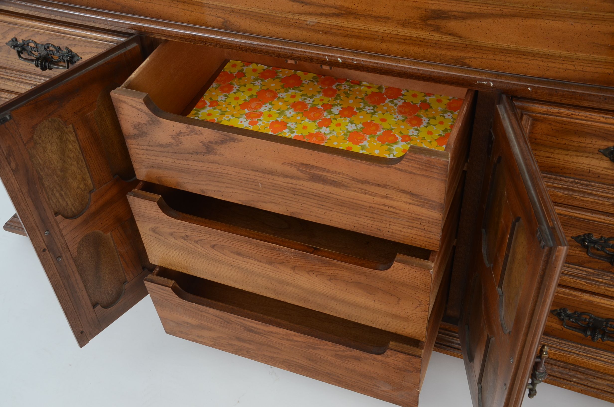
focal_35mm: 39
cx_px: 307
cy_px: 204
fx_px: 664
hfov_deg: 49.6
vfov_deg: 34.1
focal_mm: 26
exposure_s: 1/60
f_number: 8
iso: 320
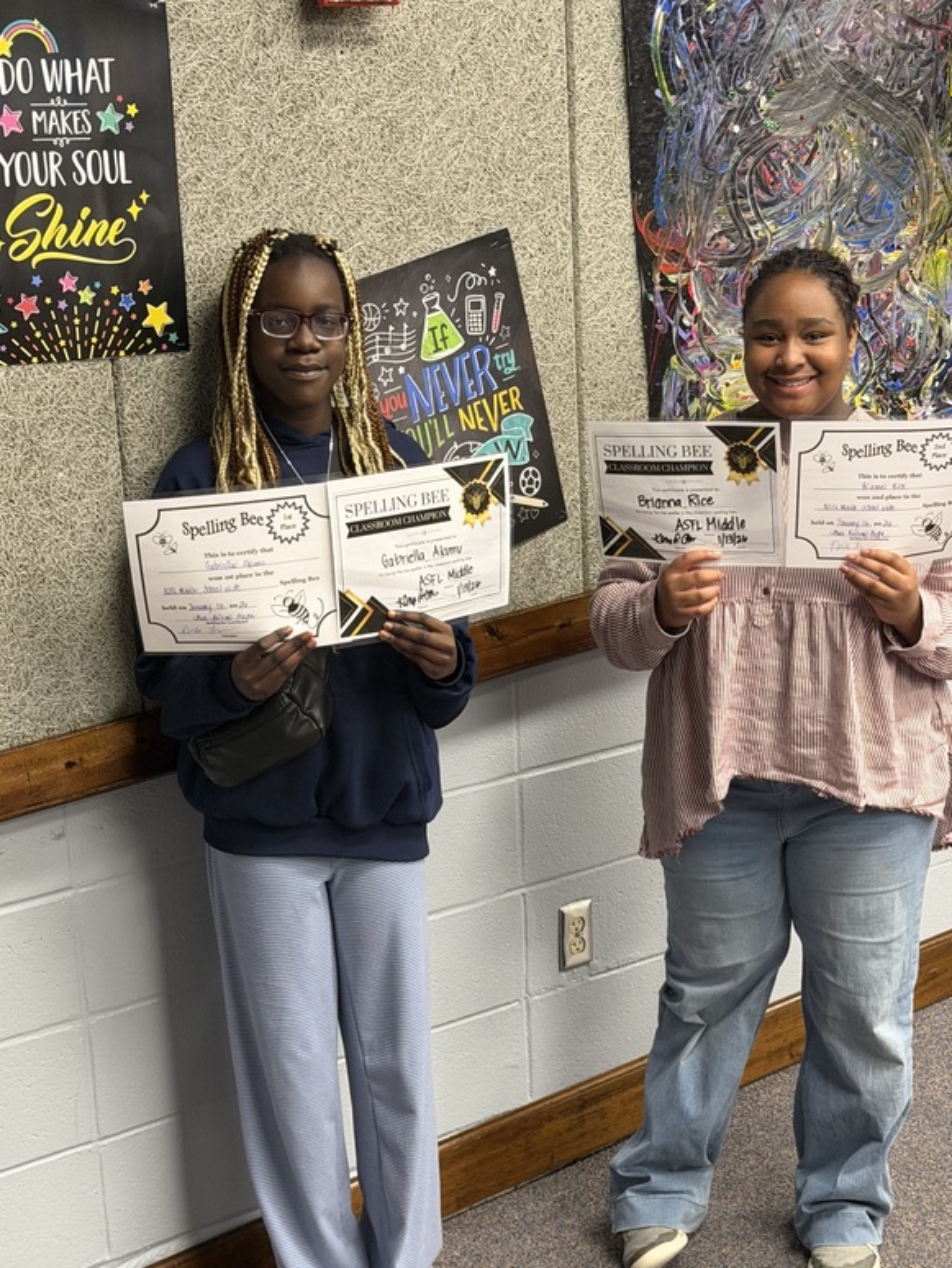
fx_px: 2272
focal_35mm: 62
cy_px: 700
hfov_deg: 23.6
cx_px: 534
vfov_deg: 31.2
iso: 250
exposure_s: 1/60
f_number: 1.78
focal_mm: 6.76
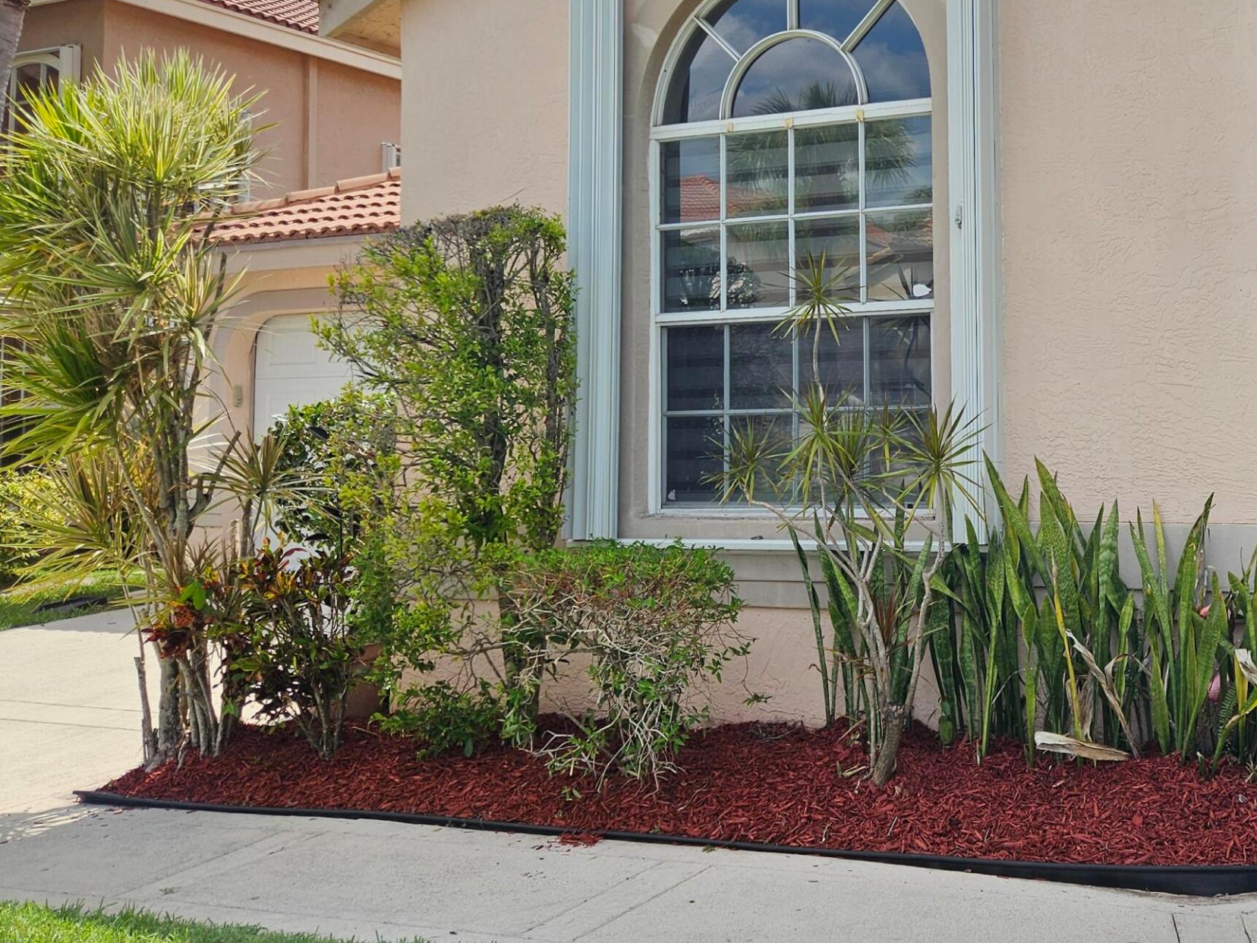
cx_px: 1047
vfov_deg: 35.7
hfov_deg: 44.0
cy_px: 328
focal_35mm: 40
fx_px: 1453
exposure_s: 1/2027
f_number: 1.8
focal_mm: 5.4
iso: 25
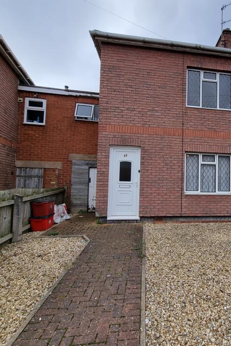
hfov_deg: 60.5
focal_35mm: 19
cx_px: 177
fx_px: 183
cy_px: 177
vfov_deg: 86.9
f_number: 2.2
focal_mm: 2.2
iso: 50
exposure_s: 1/1052
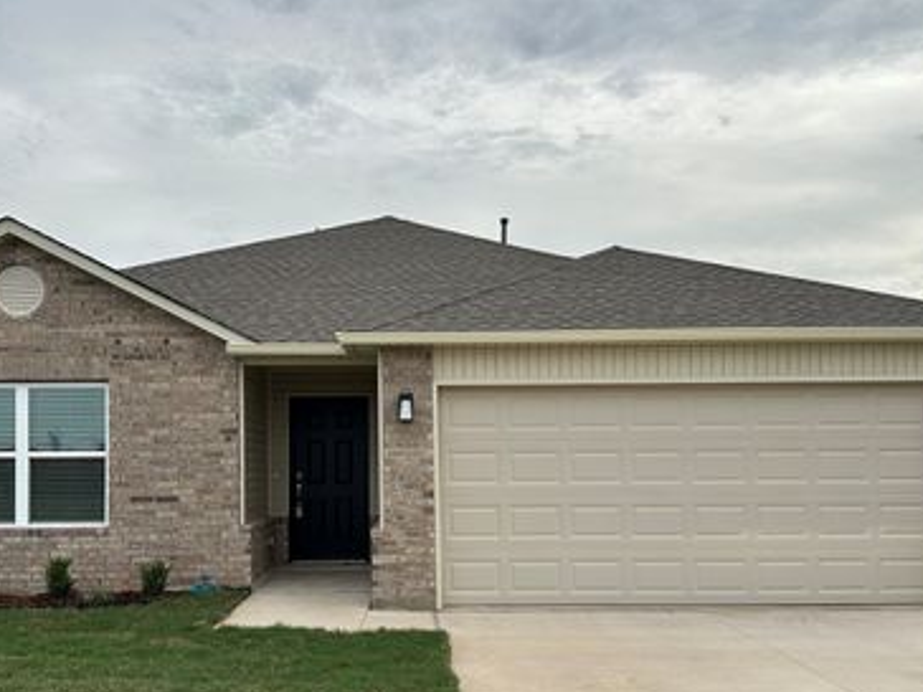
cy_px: 452
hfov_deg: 55.3
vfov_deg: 42.5
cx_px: 418
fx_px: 880
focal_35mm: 33
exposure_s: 1/3058
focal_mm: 6.86
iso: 80
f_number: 1.78
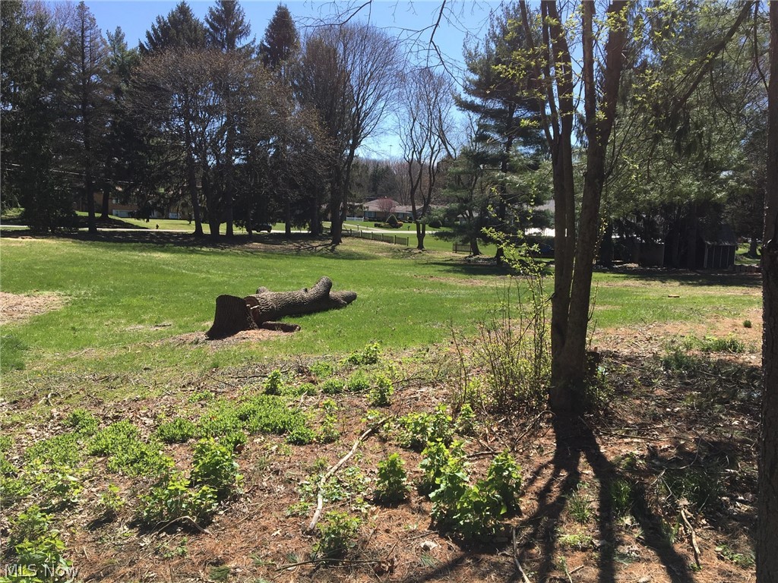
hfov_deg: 61.7
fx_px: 652
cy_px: 292
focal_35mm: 29
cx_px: 389
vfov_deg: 48.2
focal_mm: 4.15
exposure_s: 1/1040
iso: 25
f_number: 2.2
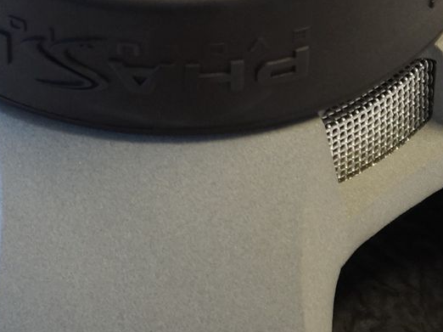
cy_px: 129
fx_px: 3183
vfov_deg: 6.0
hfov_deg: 8.0
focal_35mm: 249
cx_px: 149
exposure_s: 1/125
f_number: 2.8
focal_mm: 45
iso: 400
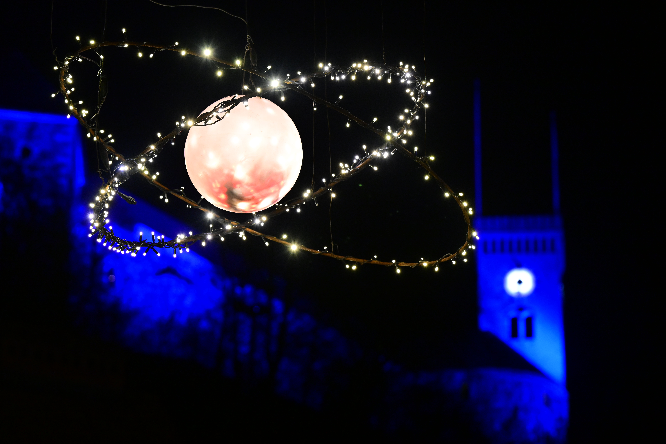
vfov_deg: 8.3
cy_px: 222
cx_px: 333
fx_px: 3052
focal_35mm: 165
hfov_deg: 12.5
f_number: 6.3
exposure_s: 1/60
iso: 3200
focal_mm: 165
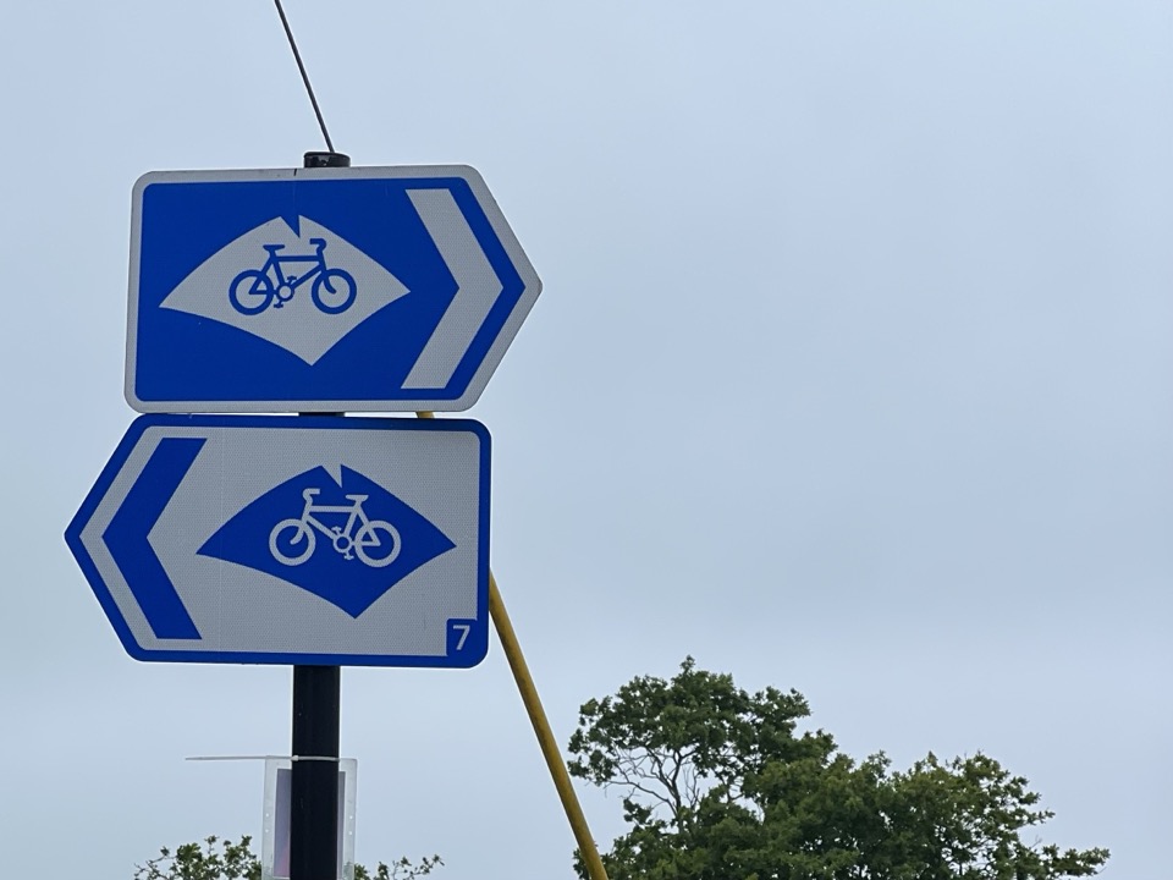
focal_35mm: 77
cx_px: 586
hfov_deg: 25.3
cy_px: 440
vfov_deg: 19.1
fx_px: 2609
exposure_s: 1/477
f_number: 2.8
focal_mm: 9
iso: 32
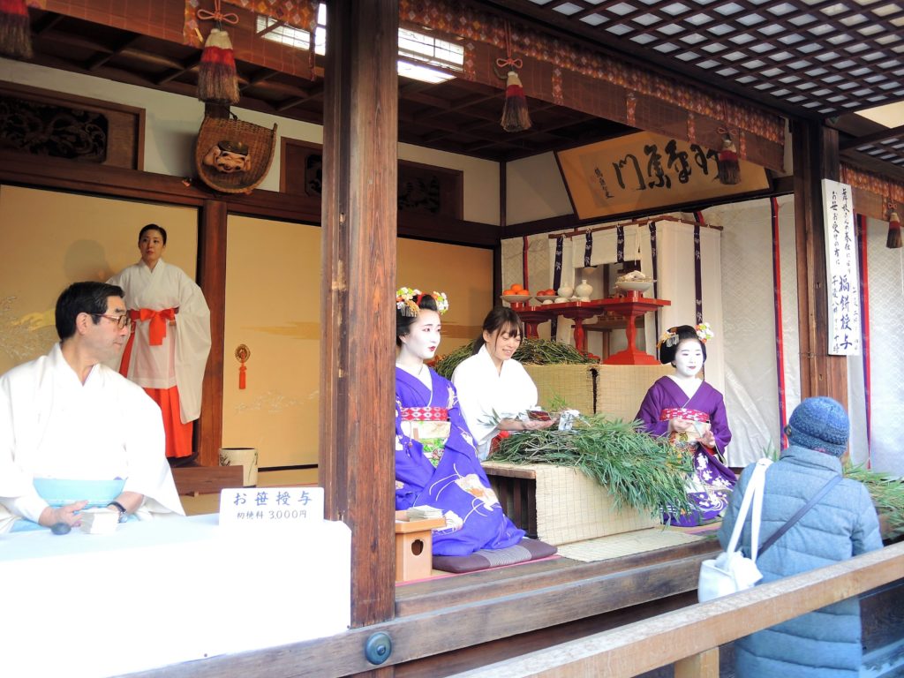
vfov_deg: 49.7
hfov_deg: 63.4
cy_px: 339
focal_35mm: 28
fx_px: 731
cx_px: 452
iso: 90
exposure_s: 1/30
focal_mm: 6
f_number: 2
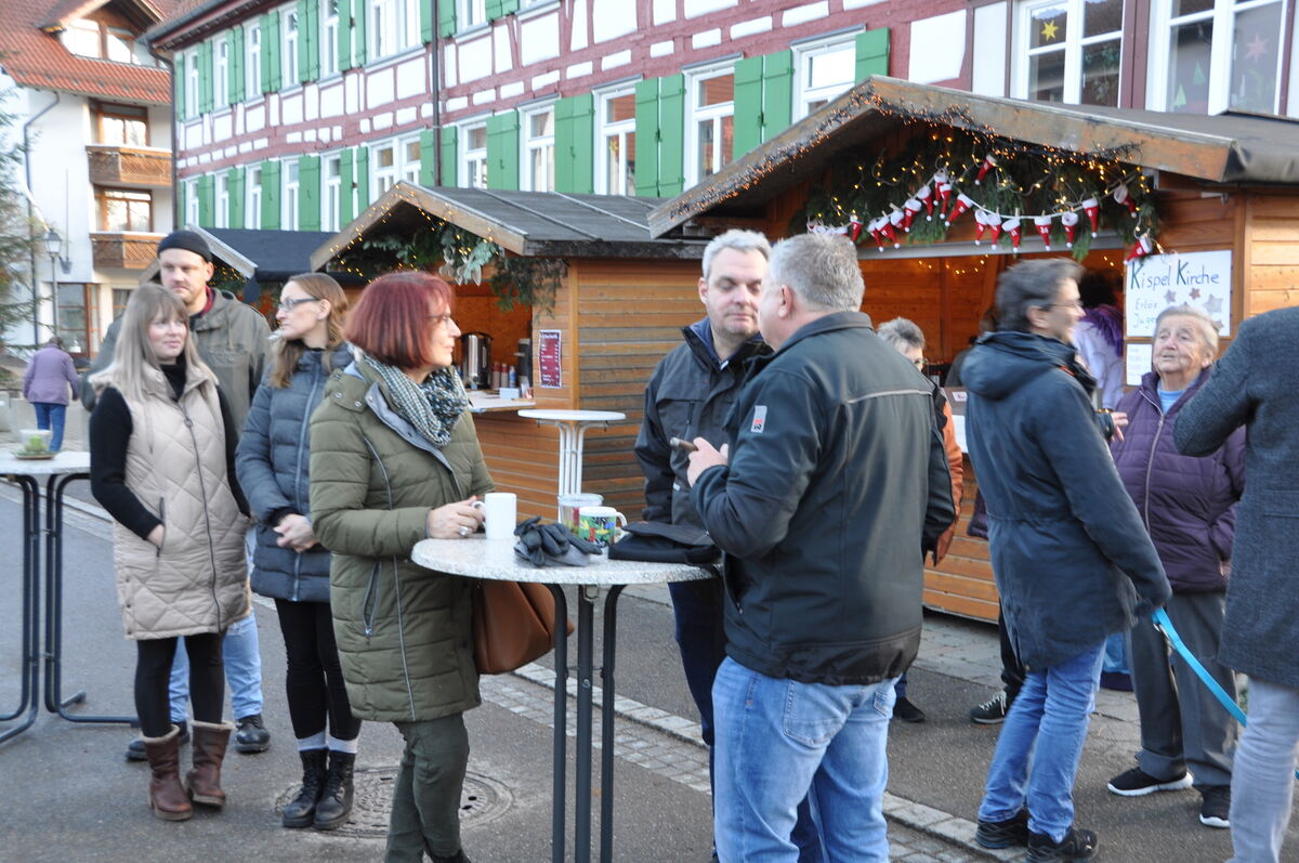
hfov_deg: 46.4
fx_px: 1514
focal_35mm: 42
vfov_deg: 31.8
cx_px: 650
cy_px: 432
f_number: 5.6
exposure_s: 1/30
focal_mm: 28
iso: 200
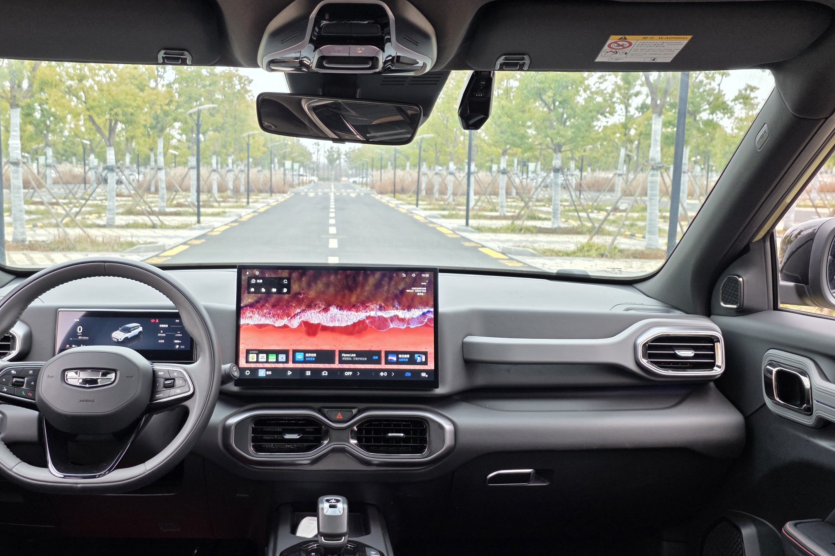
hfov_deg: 52.7
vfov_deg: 36.9
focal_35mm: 36
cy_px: 289
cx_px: 324
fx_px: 835
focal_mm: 6.25
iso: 100
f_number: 1.7
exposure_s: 1/180
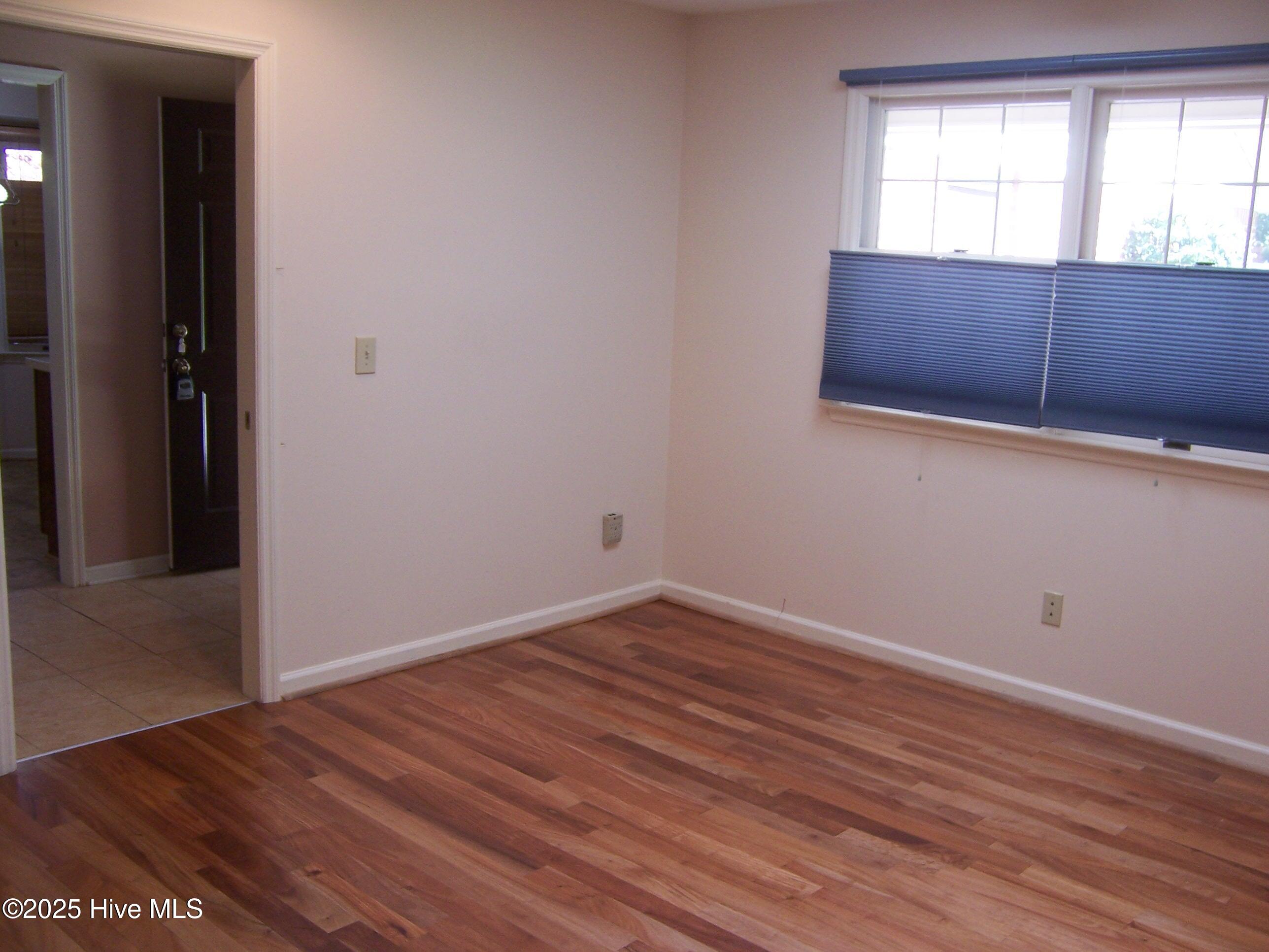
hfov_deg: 55.4
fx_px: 1210
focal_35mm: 33
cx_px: 634
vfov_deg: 42.9
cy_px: 476
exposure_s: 1/30
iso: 100
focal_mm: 5.5
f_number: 3.4
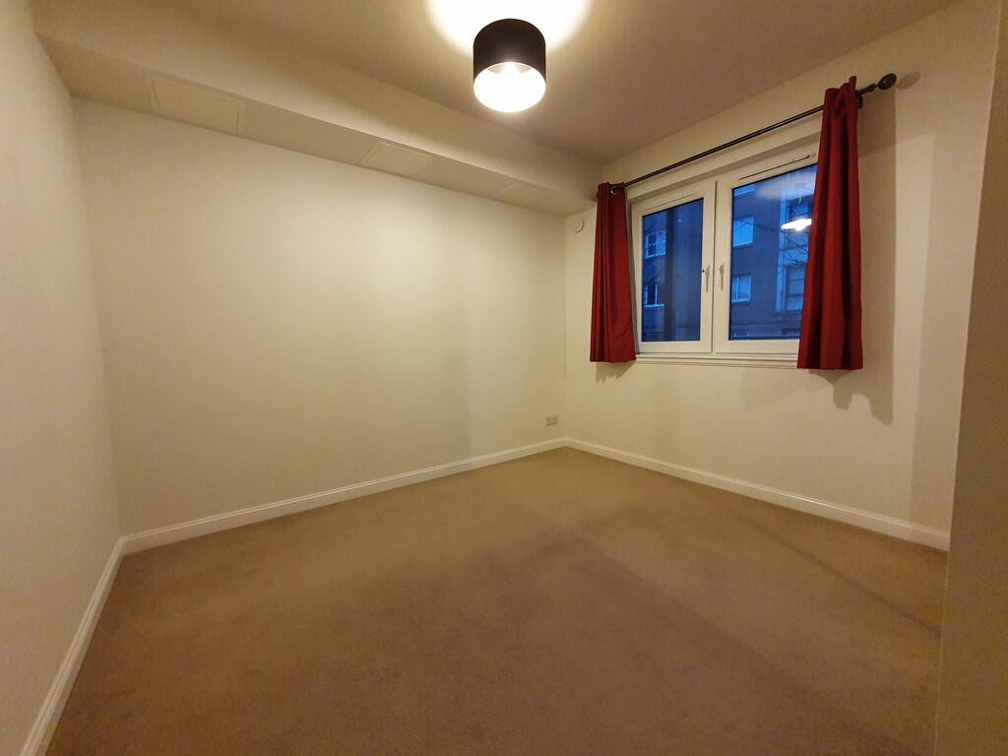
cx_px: 504
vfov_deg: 89.9
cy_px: 378
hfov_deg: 106.2
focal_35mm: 13
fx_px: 379
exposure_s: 1/50
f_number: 2.2
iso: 400
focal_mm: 1.8
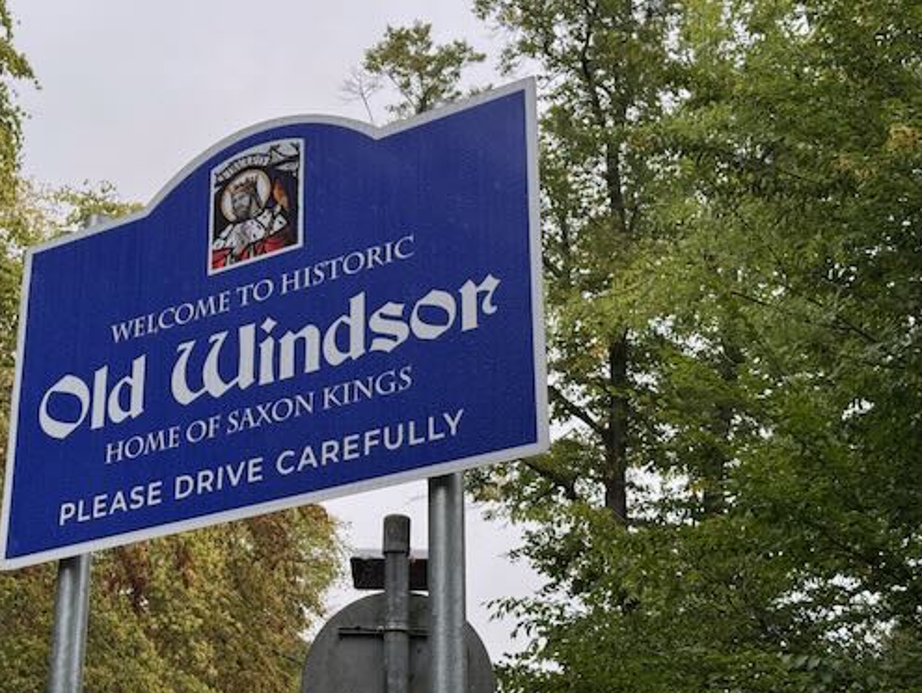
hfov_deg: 31.0
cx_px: 343
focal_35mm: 62
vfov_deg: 23.7
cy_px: 328
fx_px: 1653
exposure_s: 1/130
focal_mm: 6.76
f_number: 1.78
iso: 50
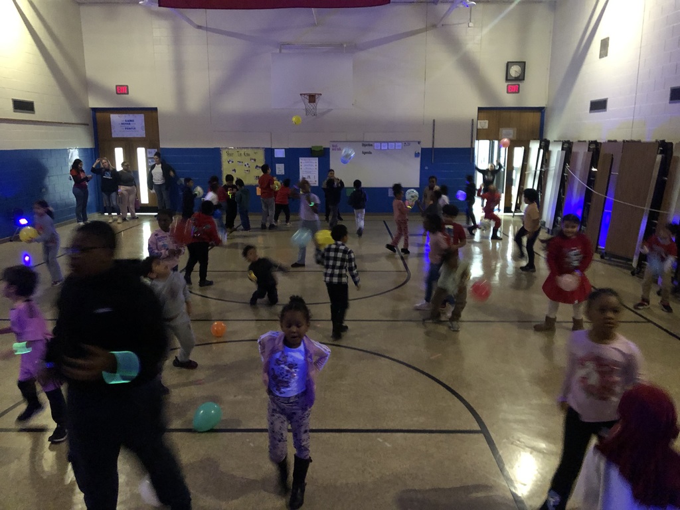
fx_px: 550
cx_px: 340
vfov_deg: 49.7
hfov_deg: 63.4
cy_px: 255
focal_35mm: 28
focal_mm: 3.99
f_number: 1.8
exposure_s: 1/17
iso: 640
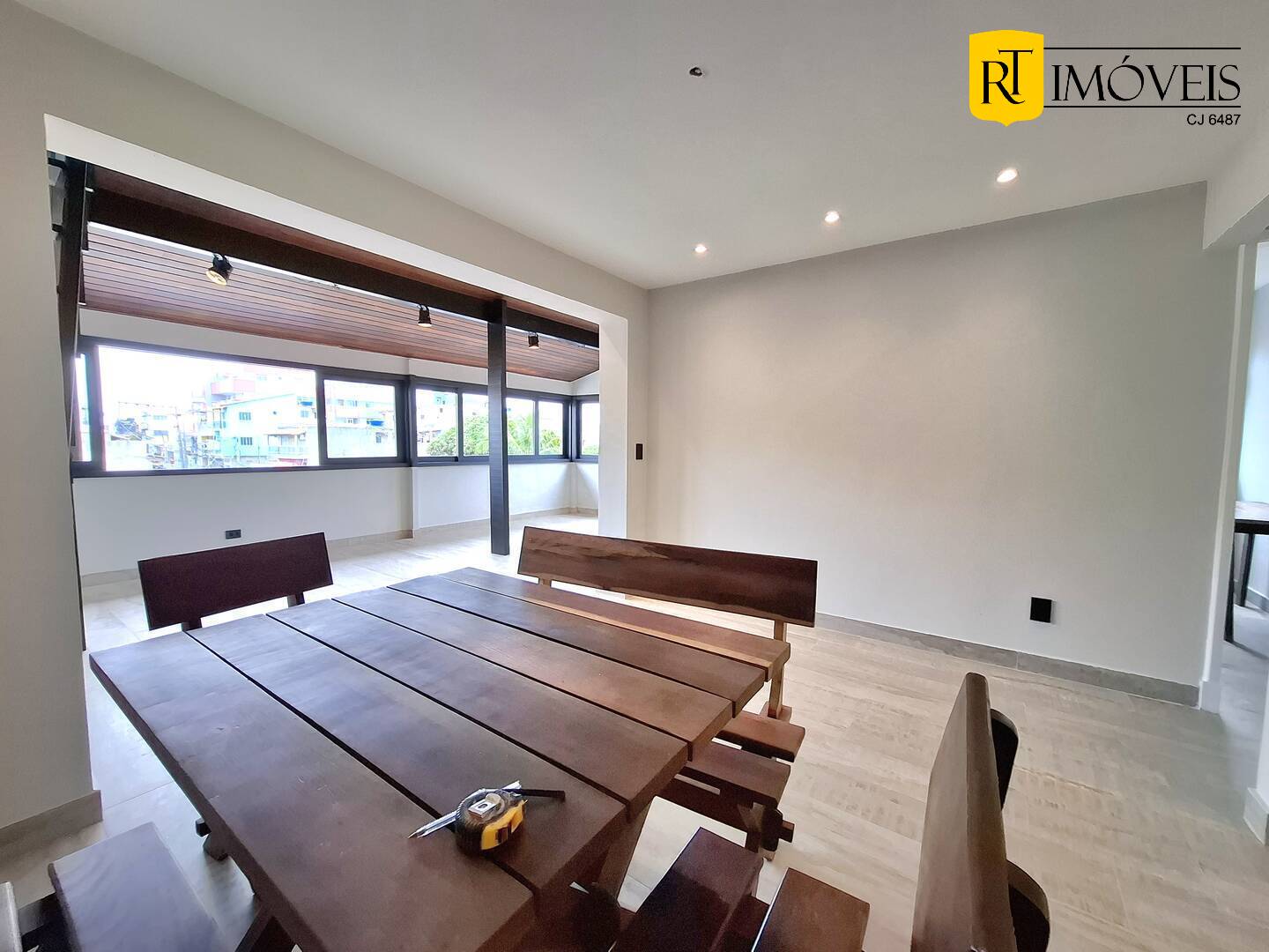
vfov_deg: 89.9
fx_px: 477
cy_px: 476
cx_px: 634
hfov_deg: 106.2
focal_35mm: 13
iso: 40
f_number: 2.2
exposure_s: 1/60.2
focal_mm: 1.74
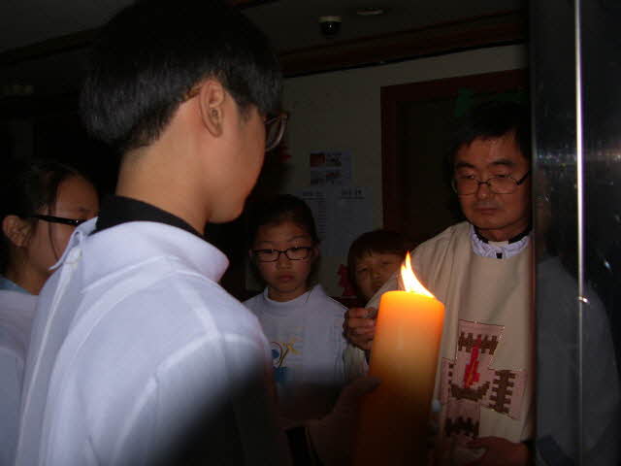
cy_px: 233
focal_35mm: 35
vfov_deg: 40.7
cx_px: 310
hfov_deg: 52.6
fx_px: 628
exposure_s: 1/30
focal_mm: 9
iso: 50
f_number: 2.5
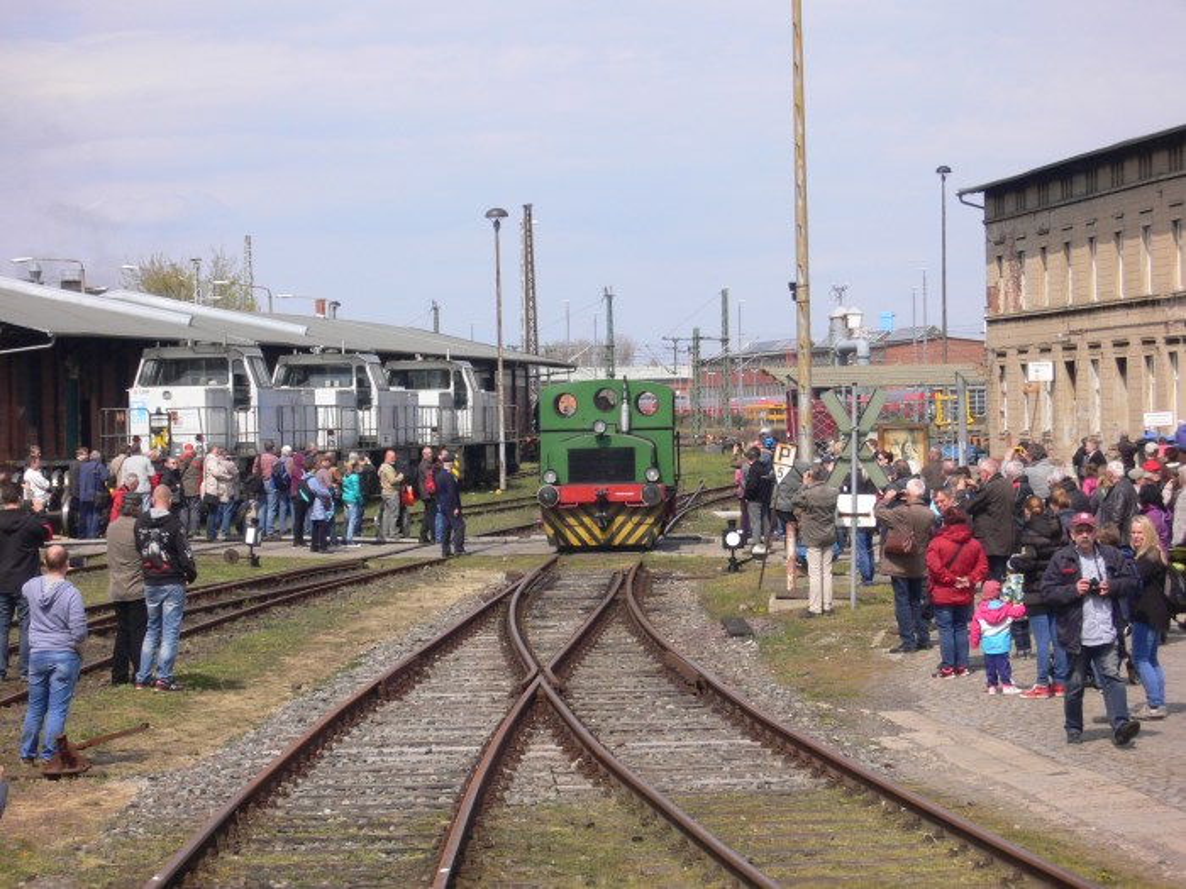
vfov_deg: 14.1
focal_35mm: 105
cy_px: 444
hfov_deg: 18.7
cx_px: 593
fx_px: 3597
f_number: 10
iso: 100
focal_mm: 17.4
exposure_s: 1/160
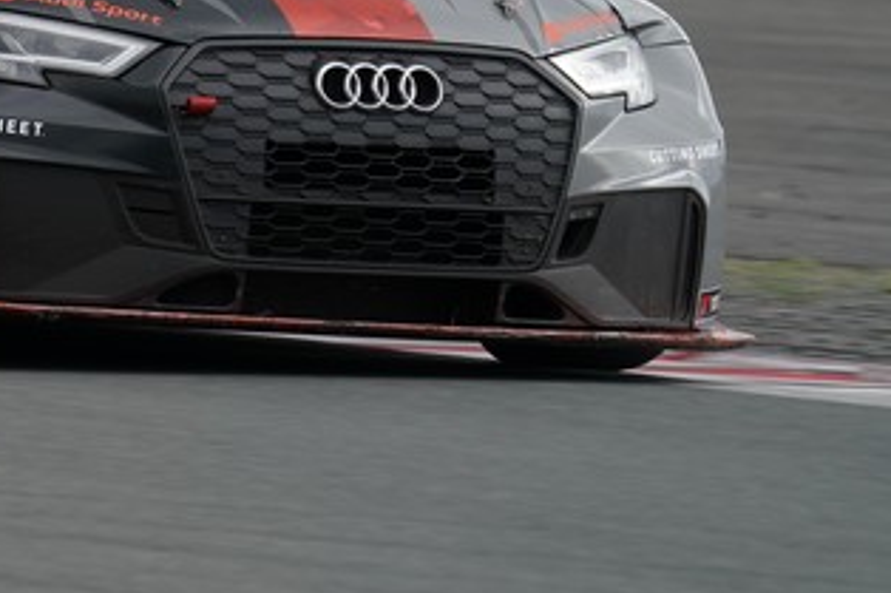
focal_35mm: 1377
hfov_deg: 1.5
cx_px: -108
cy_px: -68
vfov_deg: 1.0
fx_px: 34061
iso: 400
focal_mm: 600
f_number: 9
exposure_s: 1/400
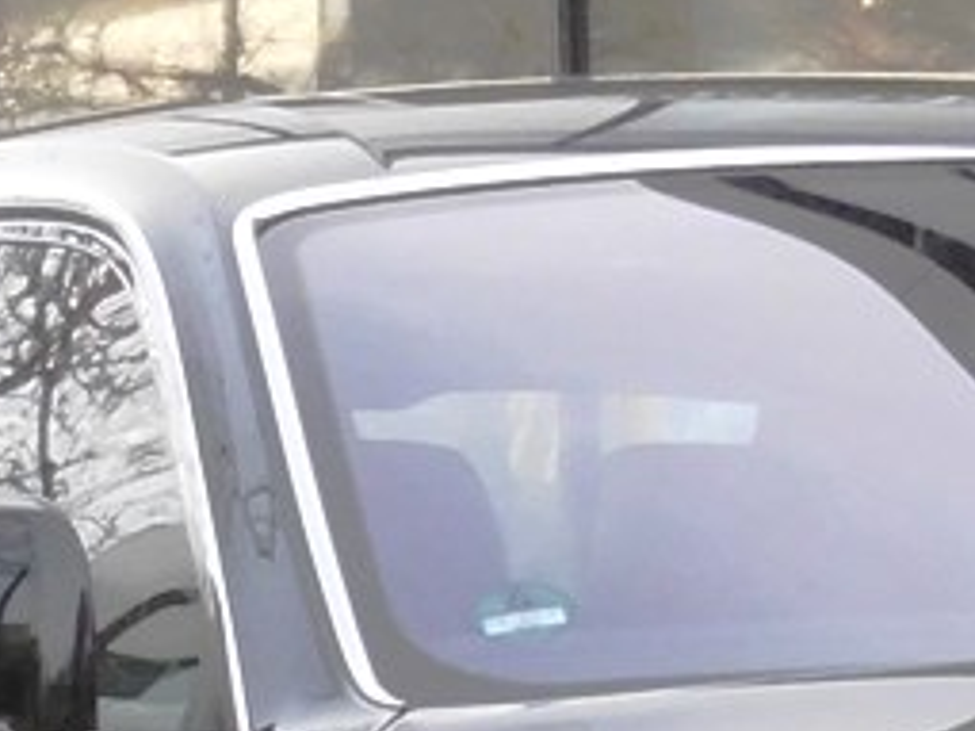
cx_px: 1623
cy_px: 876
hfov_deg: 4.1
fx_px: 13626
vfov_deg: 3.1
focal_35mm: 484
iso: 360
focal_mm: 14.5
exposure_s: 1/250
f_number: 4.9
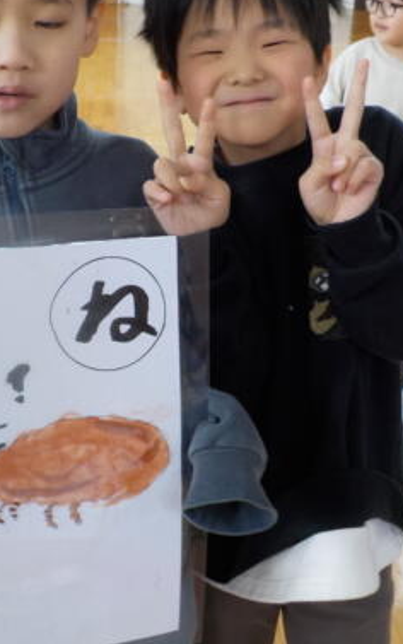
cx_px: 126
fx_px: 948
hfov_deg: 23.9
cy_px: 263
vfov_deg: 37.4
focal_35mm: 54
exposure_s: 1/40
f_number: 3.3
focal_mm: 4.1
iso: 125
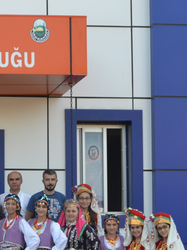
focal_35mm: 98
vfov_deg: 19.9
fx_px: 706
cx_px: -55
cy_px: 188
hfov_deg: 14.5
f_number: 5.6
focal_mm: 26
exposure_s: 1/125
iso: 200
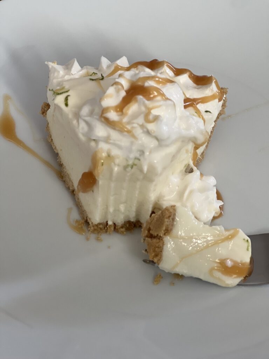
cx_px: 134
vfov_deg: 25.3
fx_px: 798
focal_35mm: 77
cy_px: 180
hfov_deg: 19.1
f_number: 2.8
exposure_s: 1/40
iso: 320
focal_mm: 9
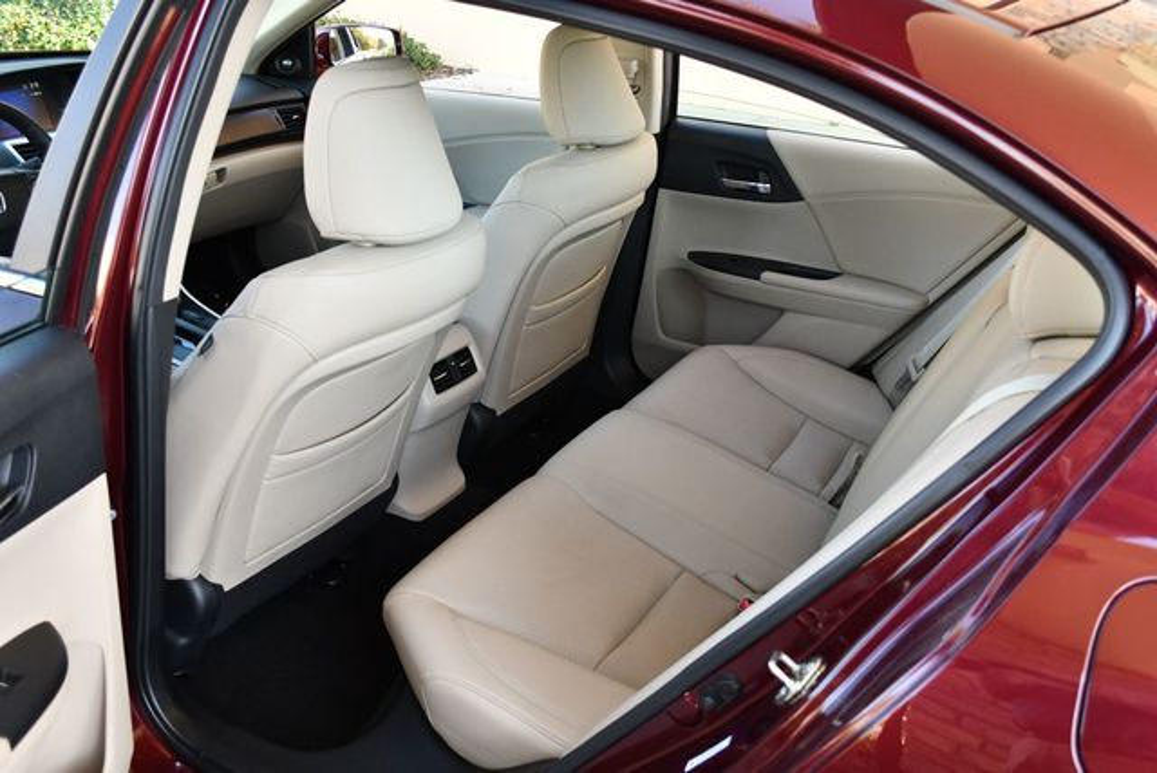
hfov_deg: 53.1
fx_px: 1158
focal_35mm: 36
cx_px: 578
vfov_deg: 36.9
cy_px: 386
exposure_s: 1/250
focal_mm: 18
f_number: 3.5
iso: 500
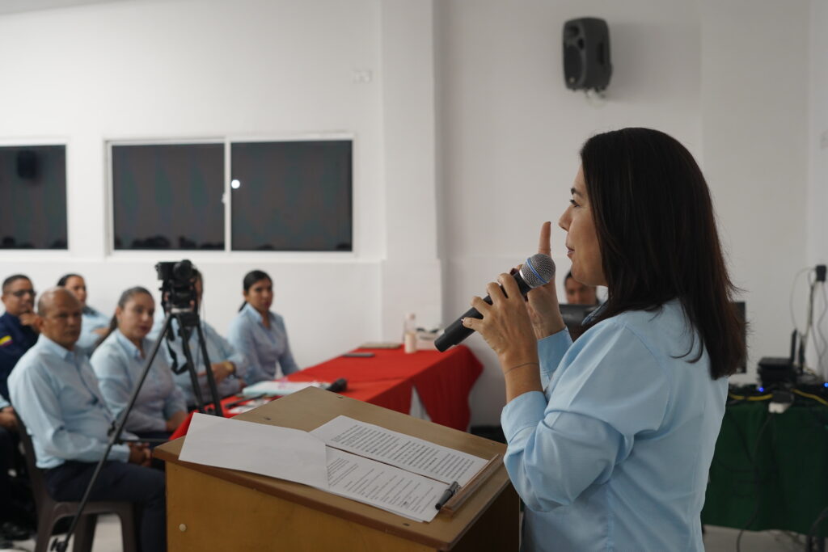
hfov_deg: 39.6
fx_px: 1150
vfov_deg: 27.0
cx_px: 414
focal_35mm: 50
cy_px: 276
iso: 1250
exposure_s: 1/160
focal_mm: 50
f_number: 4
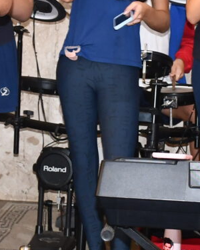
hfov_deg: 8.9
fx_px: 1280
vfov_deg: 11.1
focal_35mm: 173
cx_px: 119
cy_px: 51
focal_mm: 24
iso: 1100
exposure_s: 1/60
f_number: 3.8
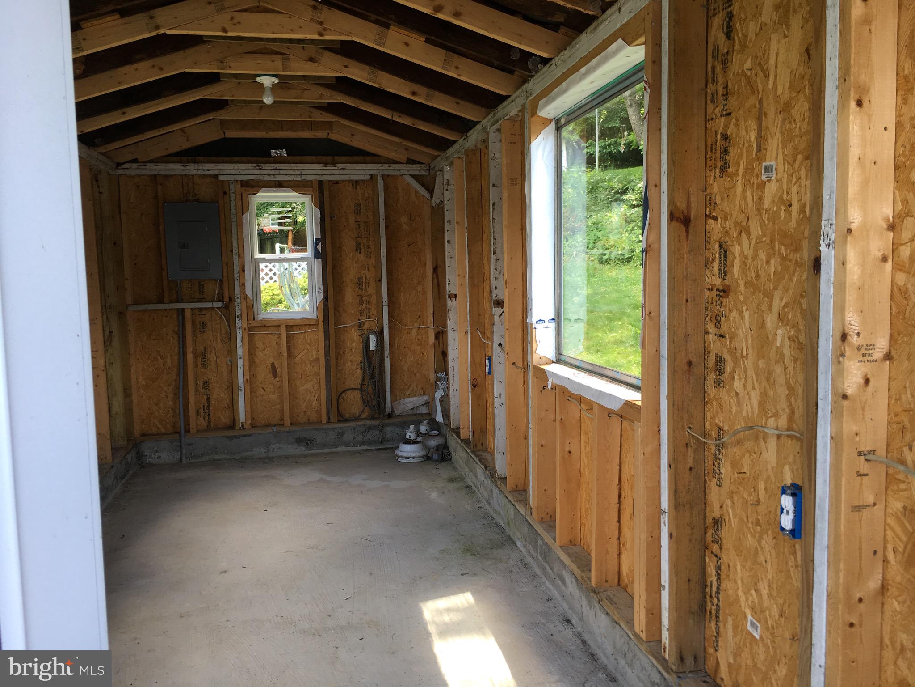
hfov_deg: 61.7
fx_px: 767
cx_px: 458
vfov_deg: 48.2
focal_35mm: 29
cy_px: 344
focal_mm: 4.15
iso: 25
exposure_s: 1/60
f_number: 2.2
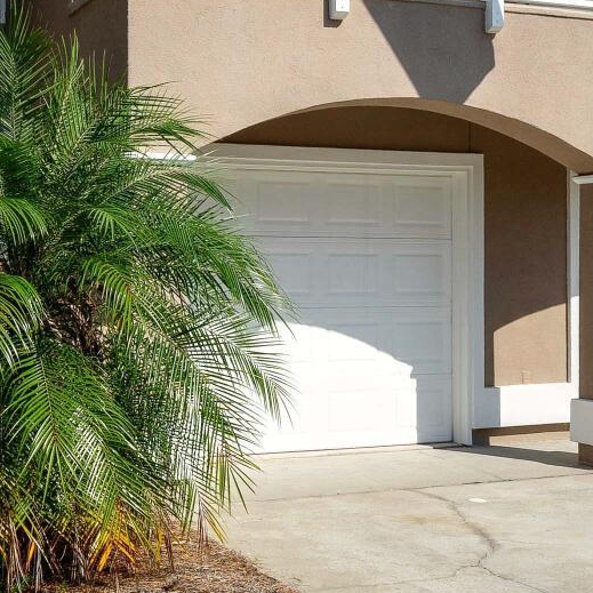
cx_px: 223
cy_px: 239
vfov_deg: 29.0
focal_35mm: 59
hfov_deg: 29.0
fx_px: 1143
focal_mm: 12
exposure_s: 1/200
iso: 100
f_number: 10
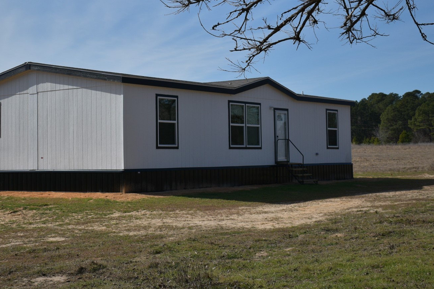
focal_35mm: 61
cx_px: 205
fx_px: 735
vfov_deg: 22.2
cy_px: 122
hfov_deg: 32.9
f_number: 4
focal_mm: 26
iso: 200
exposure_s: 1/3200
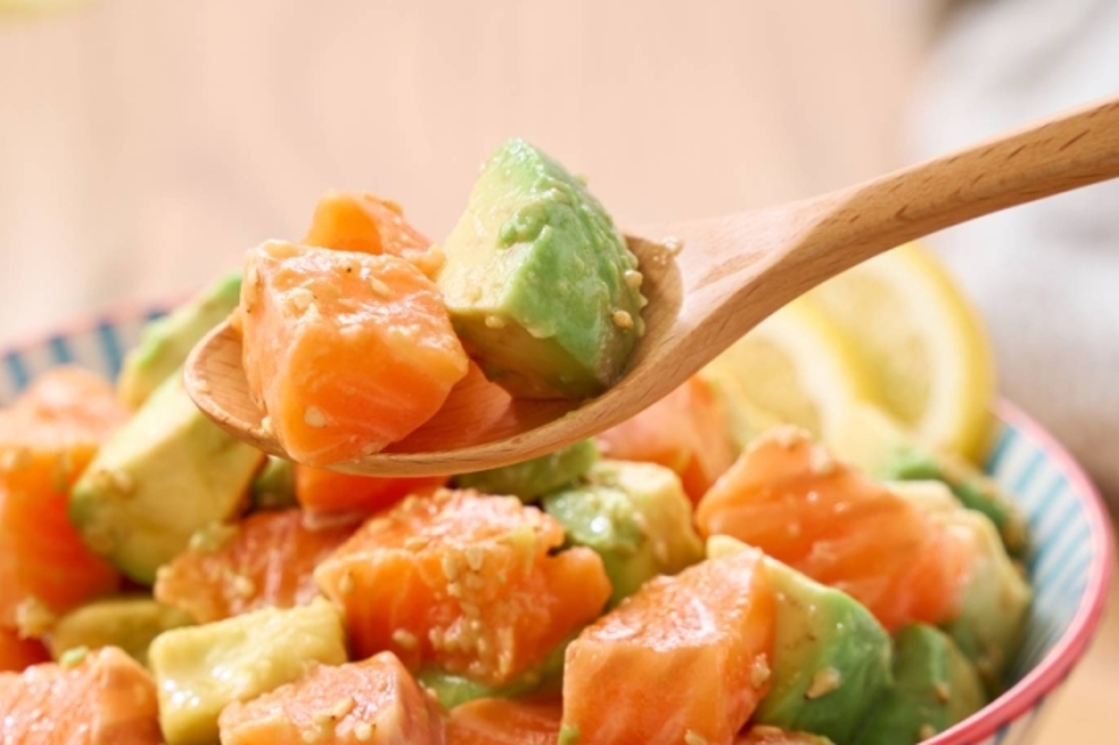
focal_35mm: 255
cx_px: 346
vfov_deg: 5.4
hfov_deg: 8.1
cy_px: 413
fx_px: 7922
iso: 160
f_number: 7.1
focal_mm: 174
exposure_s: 1/125
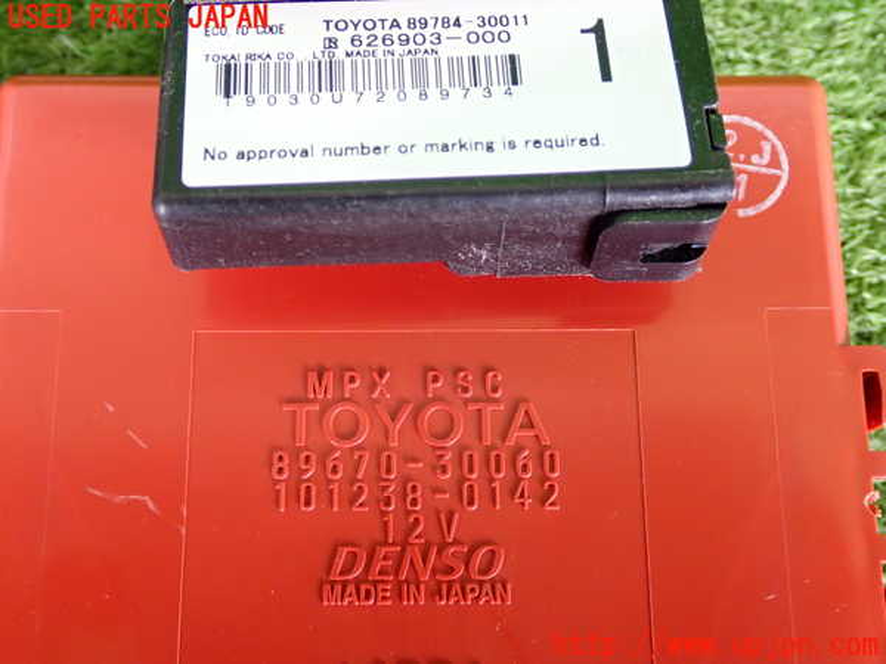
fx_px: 1126
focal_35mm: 44
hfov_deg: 42.9
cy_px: 332
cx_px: 443
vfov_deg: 32.9
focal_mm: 7.84
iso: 400
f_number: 2.9
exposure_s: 1/40
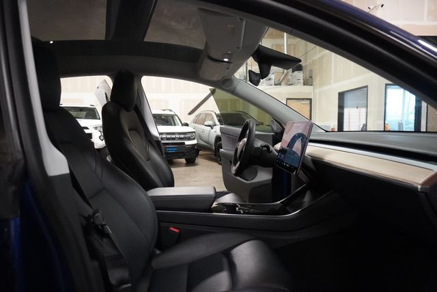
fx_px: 291
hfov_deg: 73.7
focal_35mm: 24
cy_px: 146
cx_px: 218
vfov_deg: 53.2
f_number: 3.5
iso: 6400
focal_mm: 16
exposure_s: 1/160
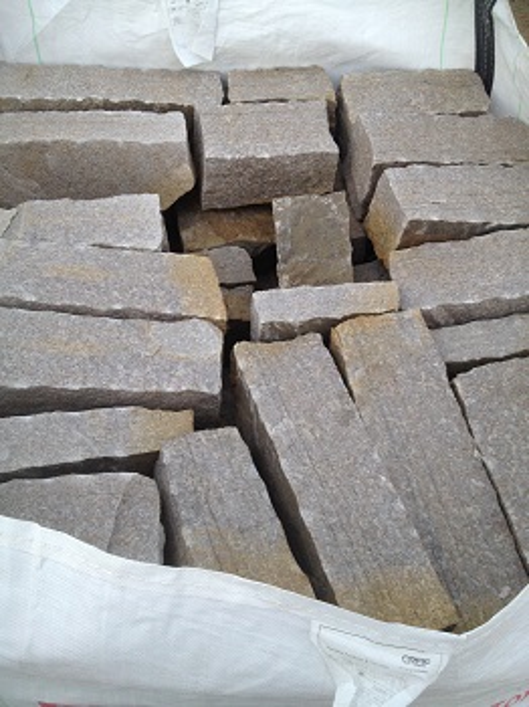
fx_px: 714
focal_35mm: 35
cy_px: 354
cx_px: 264
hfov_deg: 40.7
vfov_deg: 52.7
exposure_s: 1/120
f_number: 2.4
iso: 64
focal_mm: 4.28
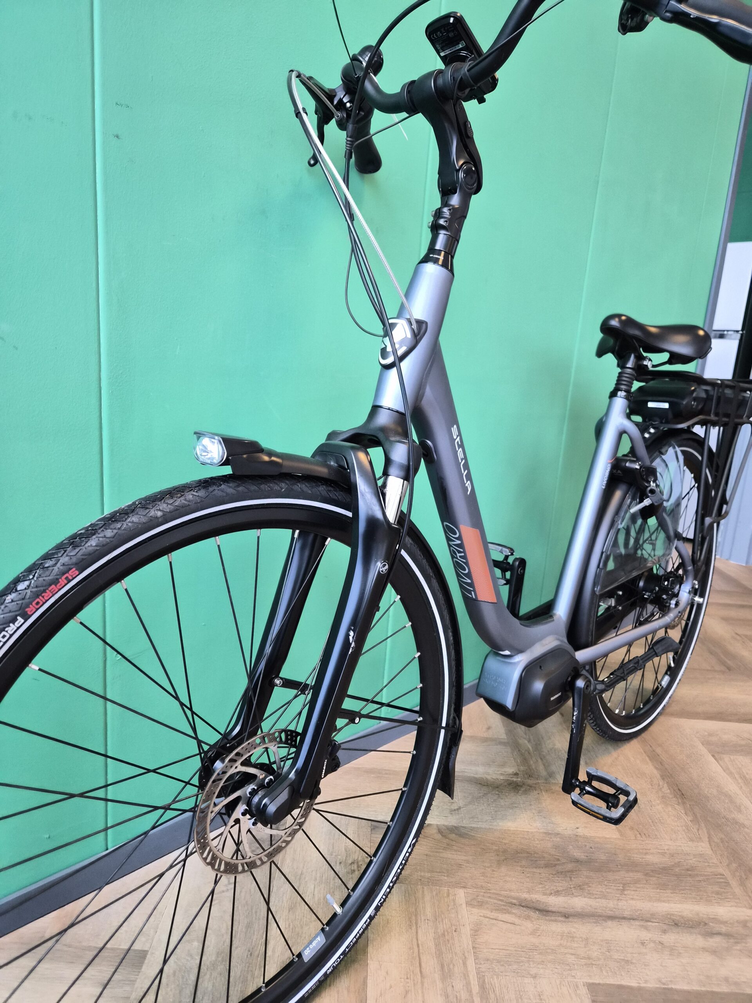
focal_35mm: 23
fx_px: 666
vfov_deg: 73.9
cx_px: 376
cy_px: 502
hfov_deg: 58.9
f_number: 1.8
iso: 800
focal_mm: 5.4
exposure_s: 1/100
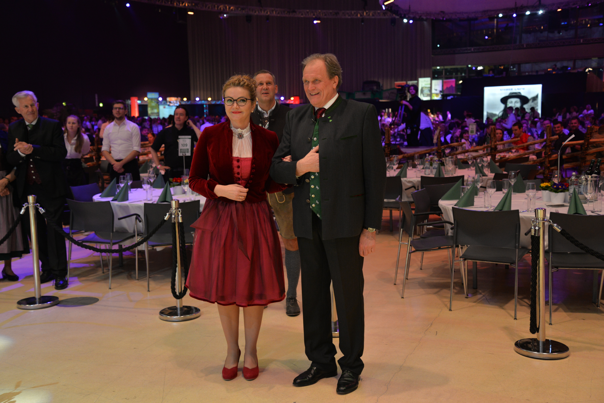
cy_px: 202
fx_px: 738
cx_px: 302
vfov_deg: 30.5
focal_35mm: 44
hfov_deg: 44.5
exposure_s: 1/60
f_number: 4.2
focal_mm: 44
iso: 800
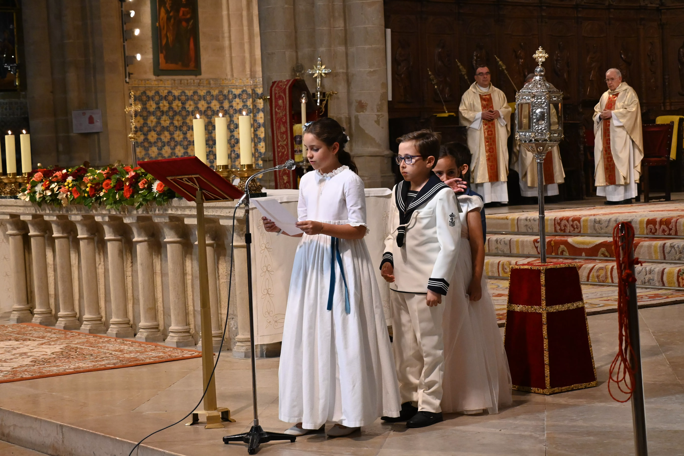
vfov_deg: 18.2
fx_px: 1425
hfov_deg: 27.0
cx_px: 342
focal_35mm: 75
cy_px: 228
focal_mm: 50
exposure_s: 1/125
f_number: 5.6
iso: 3200
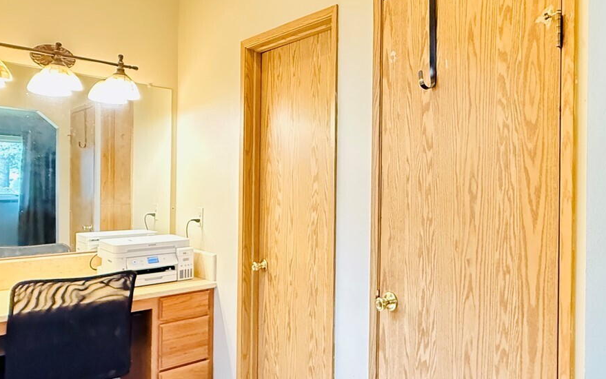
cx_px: 437
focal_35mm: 27
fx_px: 446
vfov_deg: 46.0
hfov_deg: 65.2
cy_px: 197
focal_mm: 2.22
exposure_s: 1/40
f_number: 2.2
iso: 1250
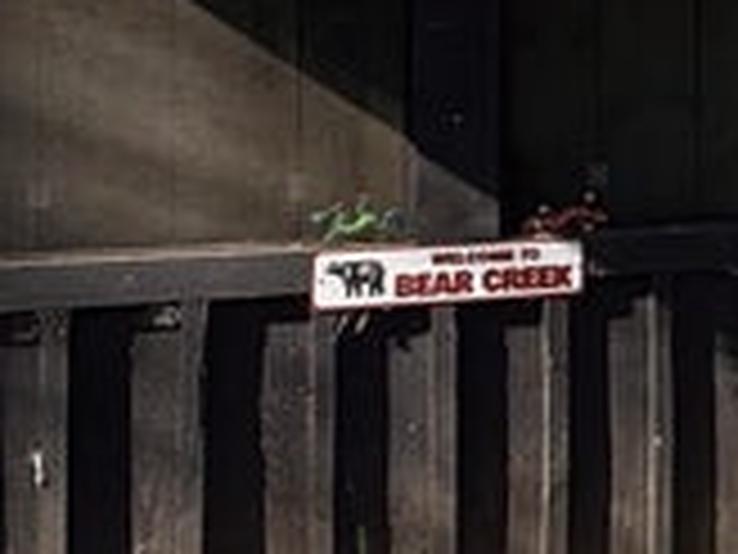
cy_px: 23
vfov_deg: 19.7
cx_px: 1339
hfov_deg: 19.6
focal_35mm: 73
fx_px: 1556
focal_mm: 2.22
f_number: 2.2
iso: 64
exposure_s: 1/351
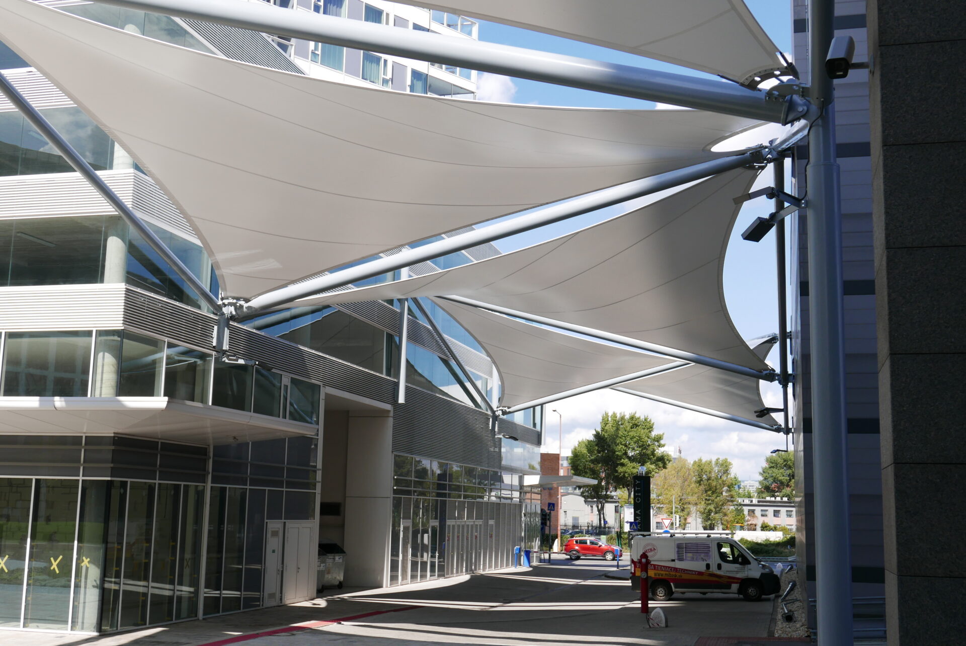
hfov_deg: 44.5
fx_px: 1182
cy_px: 323
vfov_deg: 30.6
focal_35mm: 44
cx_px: 483
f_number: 5.6
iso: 200
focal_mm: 19.9
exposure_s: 1/500
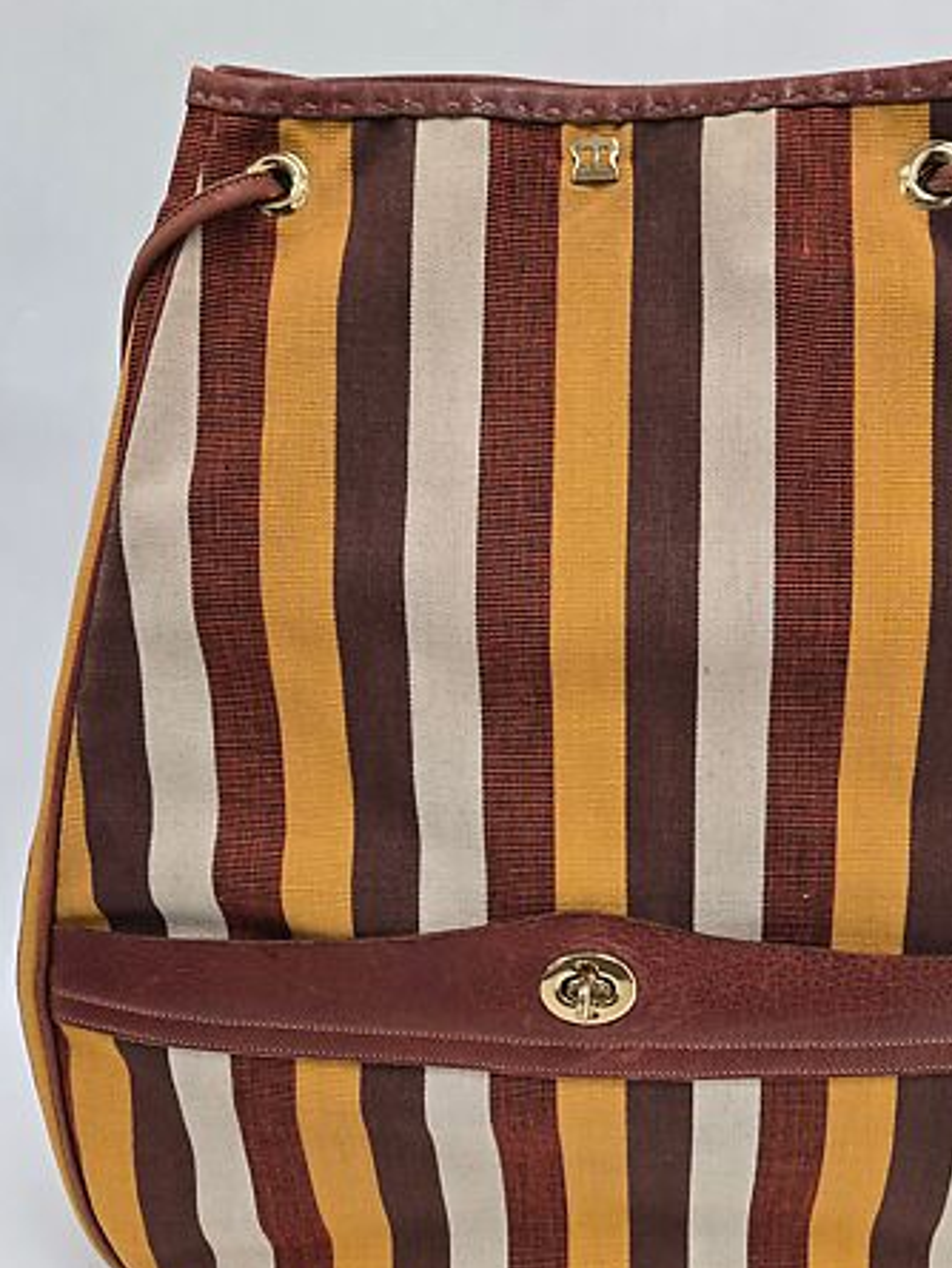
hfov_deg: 45.0
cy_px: 747
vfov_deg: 58.0
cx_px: 613
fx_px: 1136
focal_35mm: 31
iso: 320
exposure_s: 1/120
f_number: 1.8
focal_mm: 5.4
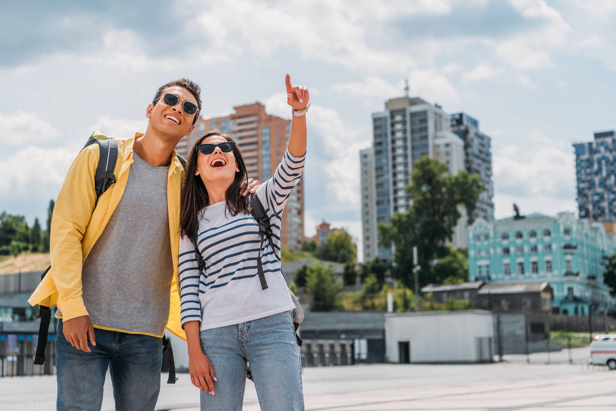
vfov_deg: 24.2
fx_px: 959
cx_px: 308
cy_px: 206
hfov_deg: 35.6
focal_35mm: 56
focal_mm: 56
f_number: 4
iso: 100
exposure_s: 1/2500
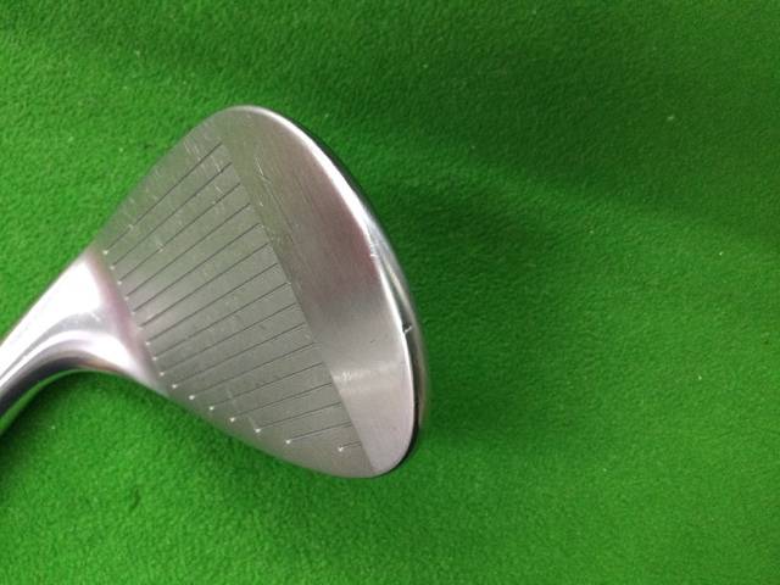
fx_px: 699
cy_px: 292
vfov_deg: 45.4
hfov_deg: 58.4
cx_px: 390
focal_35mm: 31
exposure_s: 1/30
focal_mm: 3.3
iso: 125
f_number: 2.4
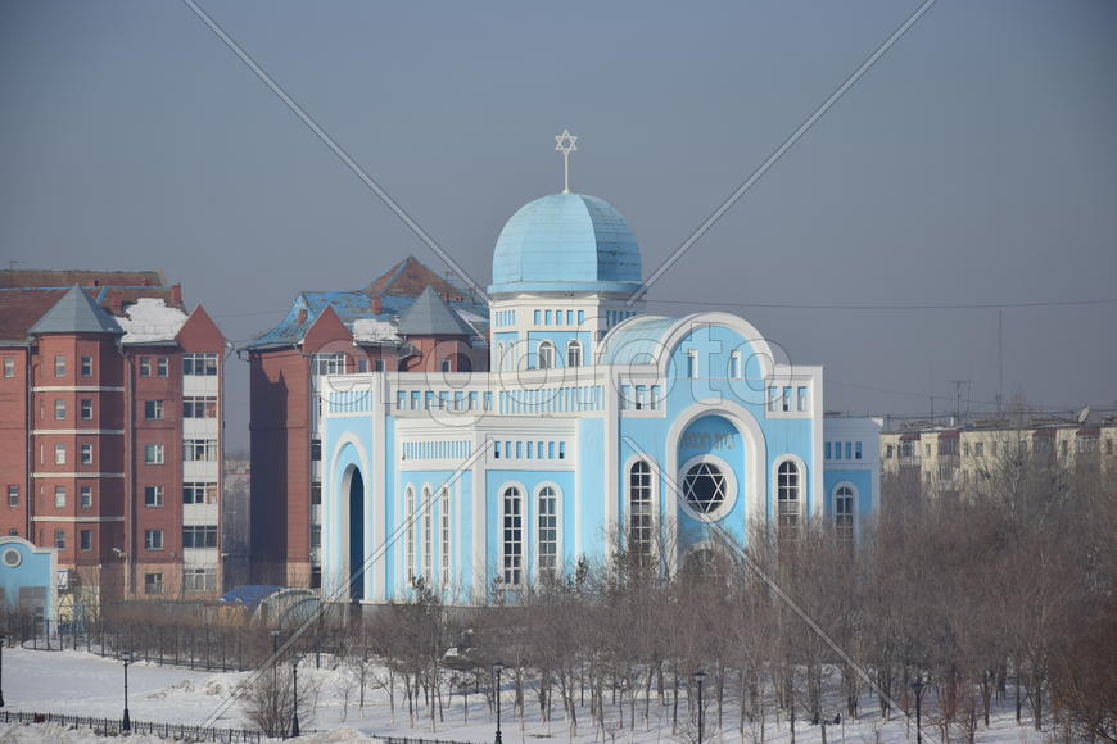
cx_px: 558
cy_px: 372
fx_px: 4886
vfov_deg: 8.7
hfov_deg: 13.0
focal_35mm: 158
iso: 100
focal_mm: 105
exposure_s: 1/800
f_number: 7.1
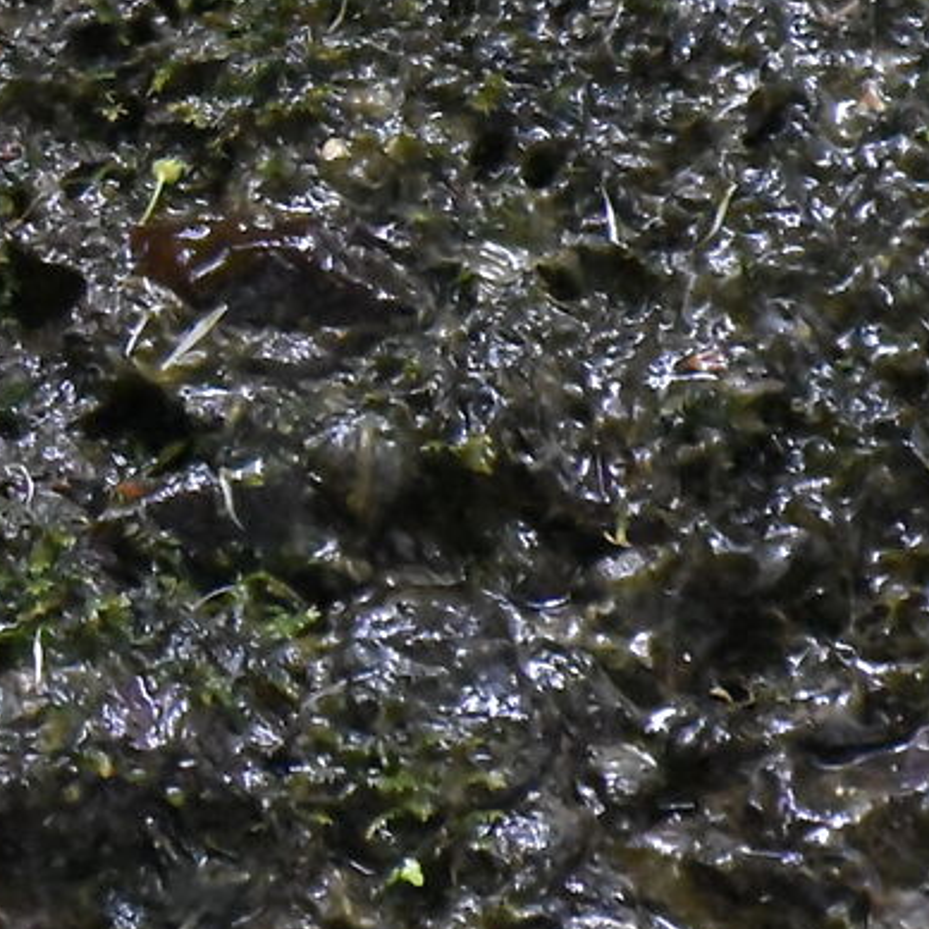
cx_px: -1908
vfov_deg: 0.7
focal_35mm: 2621
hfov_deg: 0.7
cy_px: -296
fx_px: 79581
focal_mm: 500
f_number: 5.6
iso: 12800
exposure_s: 1/400
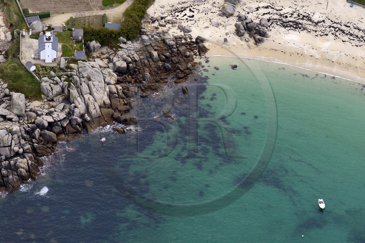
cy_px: 122
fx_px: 710
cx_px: 182
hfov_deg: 28.8
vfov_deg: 19.4
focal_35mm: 70
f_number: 8
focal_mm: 70
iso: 800
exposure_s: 1/1000
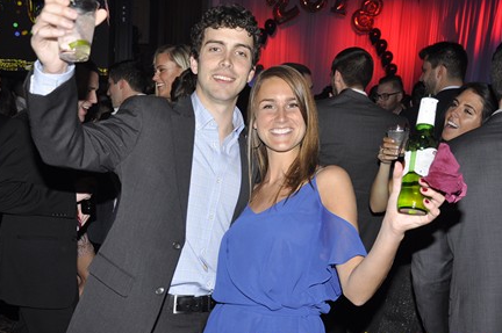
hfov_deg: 46.3
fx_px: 585
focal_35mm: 42
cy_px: 191
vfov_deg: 31.8
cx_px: 210
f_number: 5
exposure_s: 1/60
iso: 400
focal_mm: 22
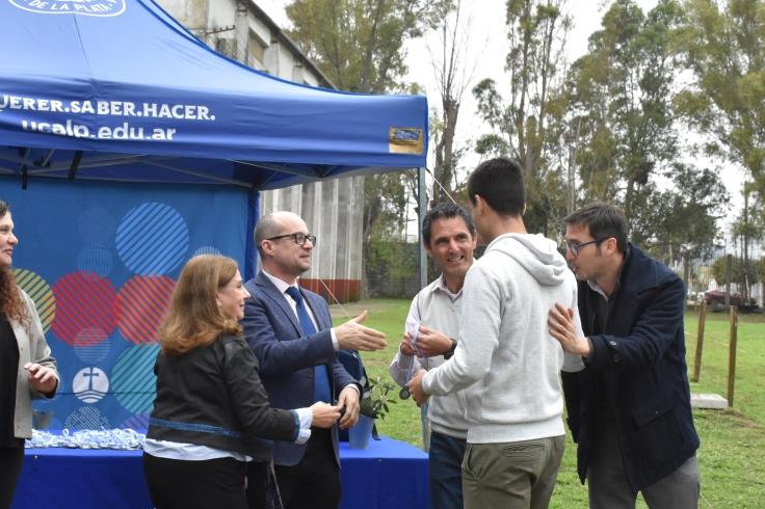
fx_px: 1508
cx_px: 415
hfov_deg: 28.5
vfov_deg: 19.1
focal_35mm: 71
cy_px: 338
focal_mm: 34
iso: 2000
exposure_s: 1/400
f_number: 10
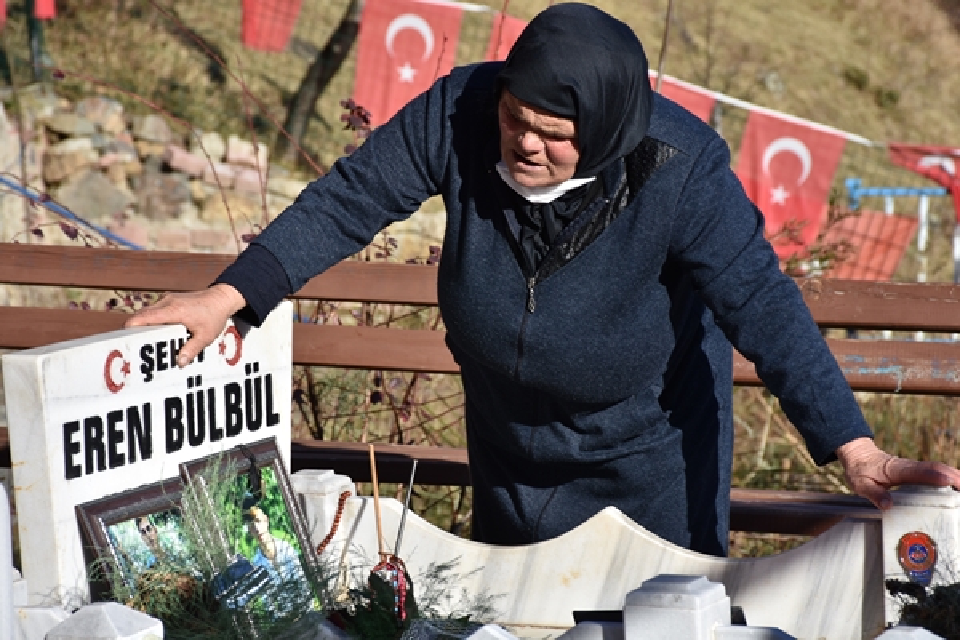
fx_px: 4000
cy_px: 320
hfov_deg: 13.7
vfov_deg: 9.1
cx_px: 480
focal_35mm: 150
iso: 140
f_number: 8
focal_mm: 100
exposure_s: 1/500
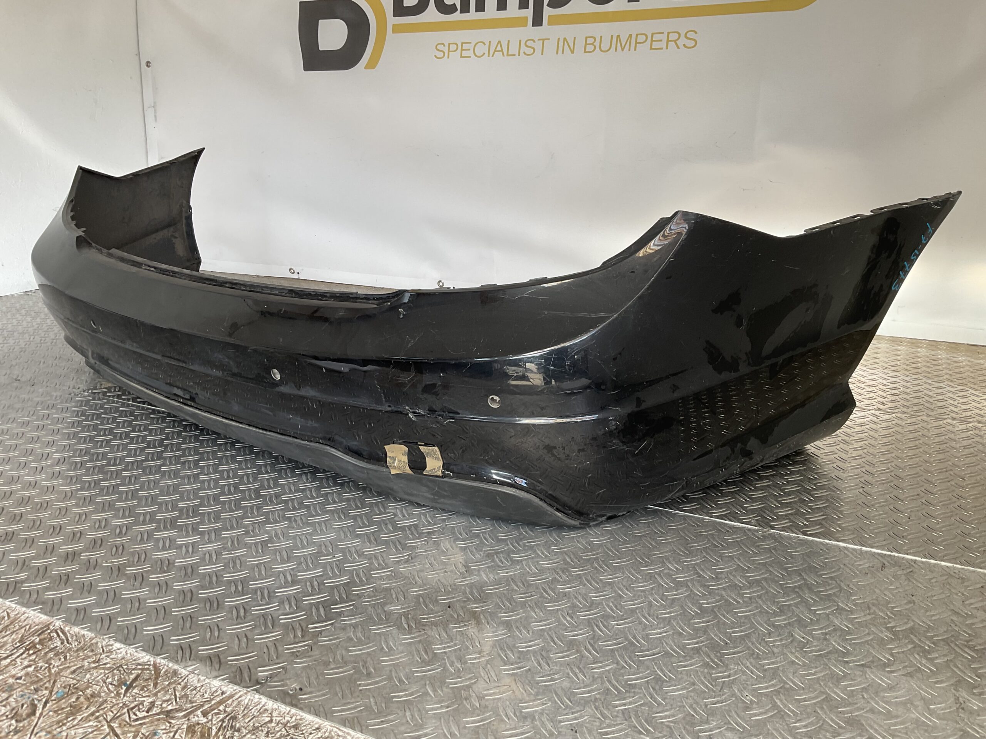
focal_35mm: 29
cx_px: 493
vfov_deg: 48.2
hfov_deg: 61.7
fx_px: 826
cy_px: 370
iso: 25
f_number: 1.8
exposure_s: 1/100
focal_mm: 3
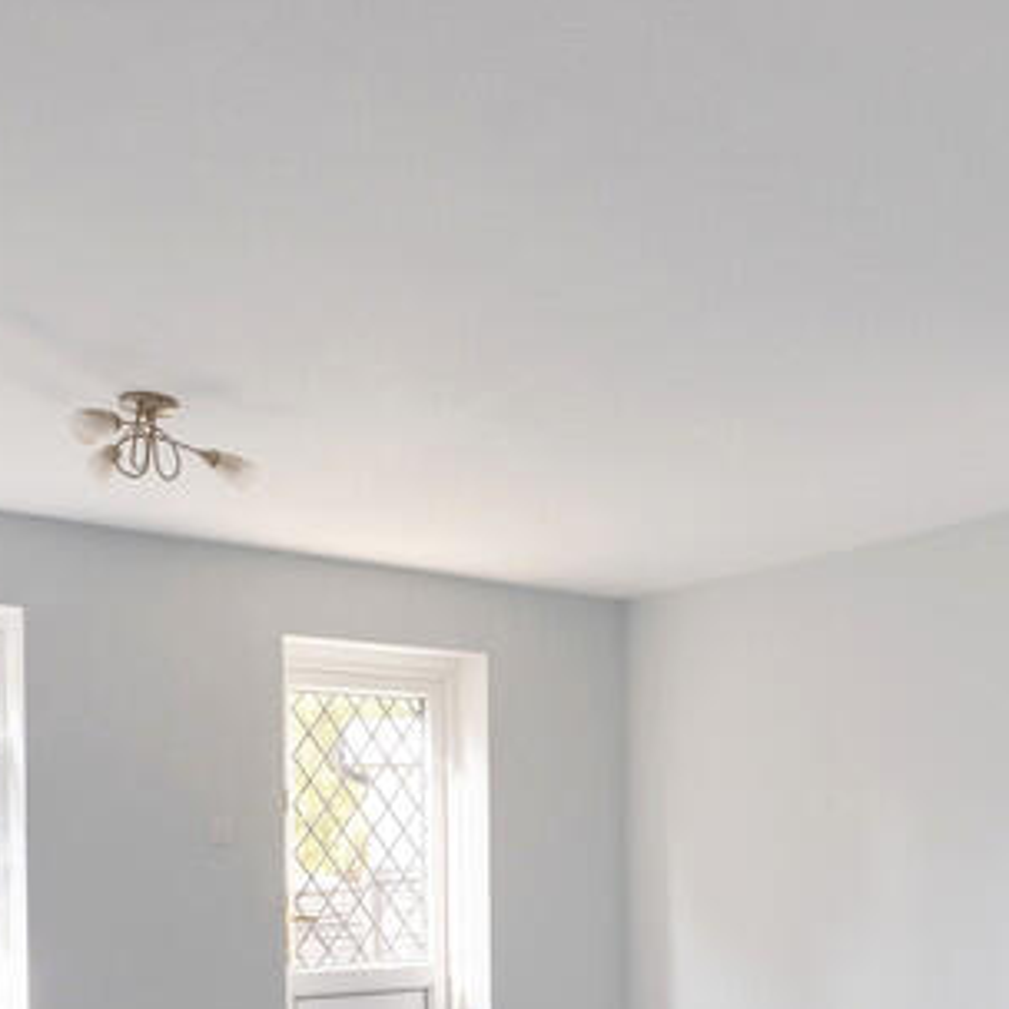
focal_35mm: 43
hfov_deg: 38.7
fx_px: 1418
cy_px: 888
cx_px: 667
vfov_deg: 36.9
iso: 400
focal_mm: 10
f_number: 9
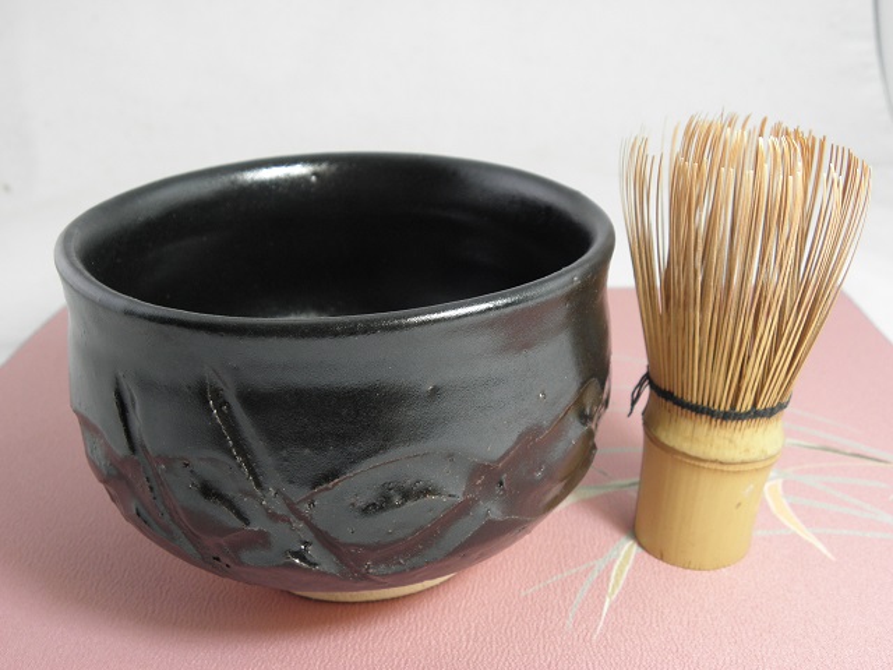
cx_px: 446
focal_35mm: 36
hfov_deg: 51.4
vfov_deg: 39.7
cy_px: 335
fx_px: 929
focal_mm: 6.44
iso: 125
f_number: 3.1
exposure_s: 1/25
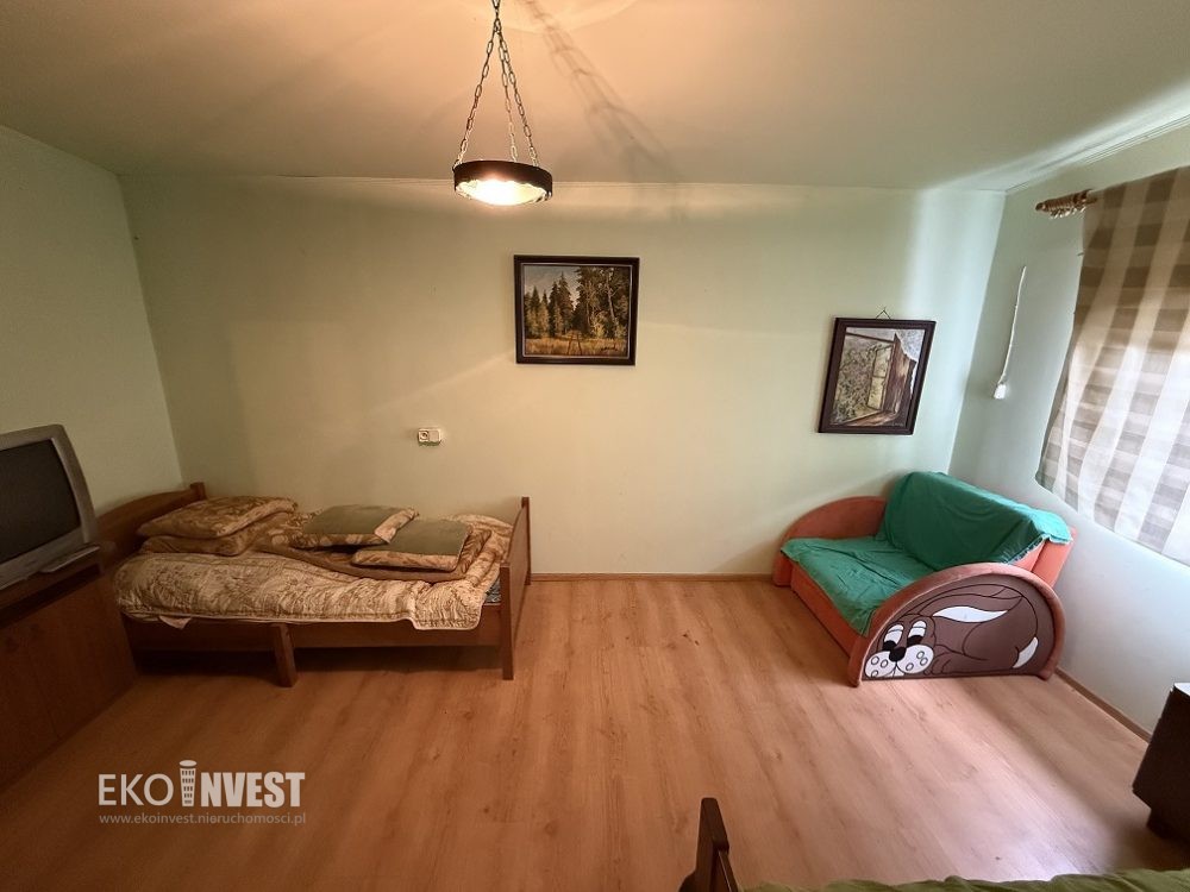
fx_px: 481
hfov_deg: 102.1
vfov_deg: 85.7
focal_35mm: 14
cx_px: 595
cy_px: 446
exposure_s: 1/50
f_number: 2.2
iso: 1000
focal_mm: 2.22
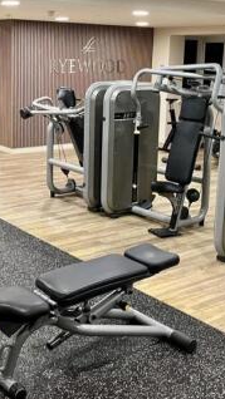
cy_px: 150
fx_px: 551
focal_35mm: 52
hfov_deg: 23.0
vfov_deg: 39.6
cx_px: 75
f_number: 1.6
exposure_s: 1/50
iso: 500
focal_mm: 5.1
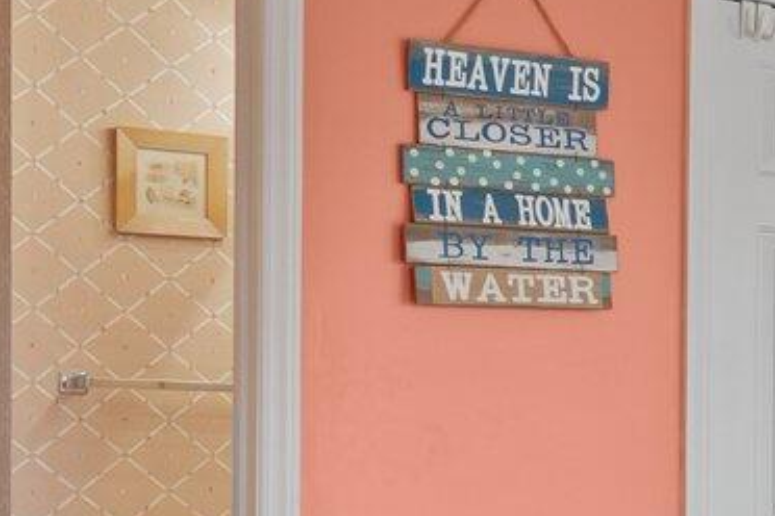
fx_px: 1894
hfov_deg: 20.1
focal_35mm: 88
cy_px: 425
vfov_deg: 15.4
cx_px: 1148
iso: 400
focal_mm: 16
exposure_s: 1/25
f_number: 4
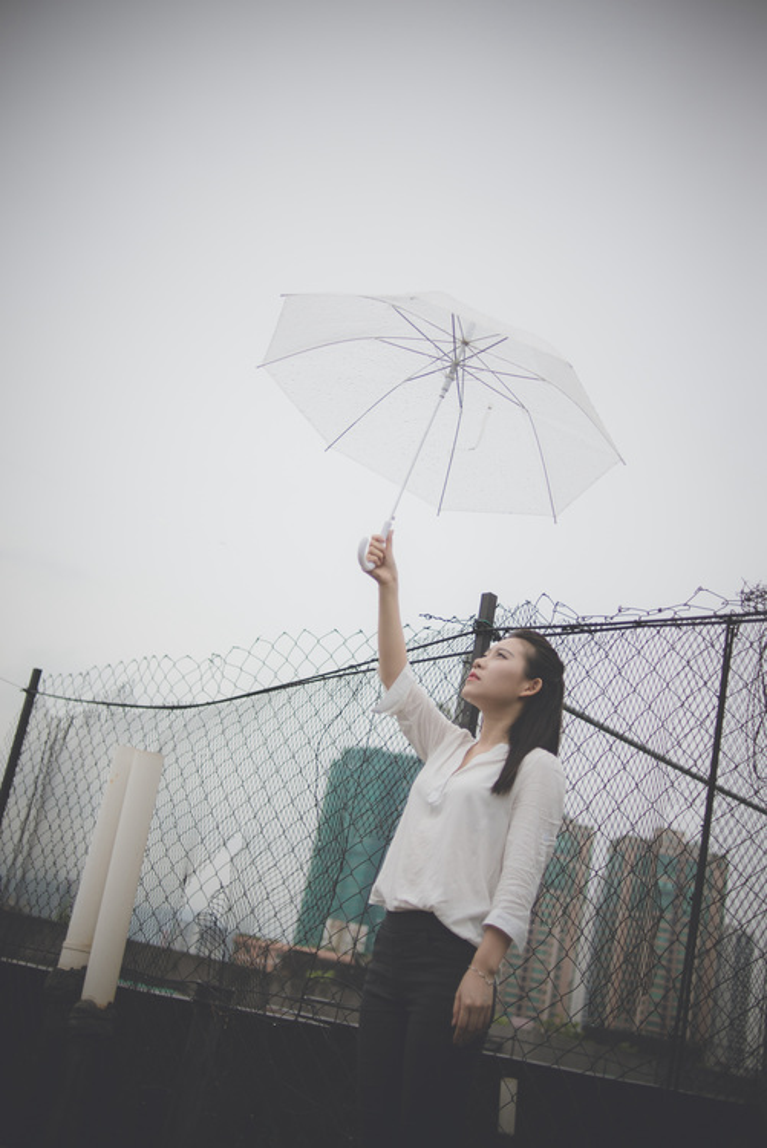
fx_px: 1117
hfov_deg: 37.9
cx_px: 384
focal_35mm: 35
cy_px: 574
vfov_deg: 54.4
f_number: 2
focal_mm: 35
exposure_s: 1/4000
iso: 400
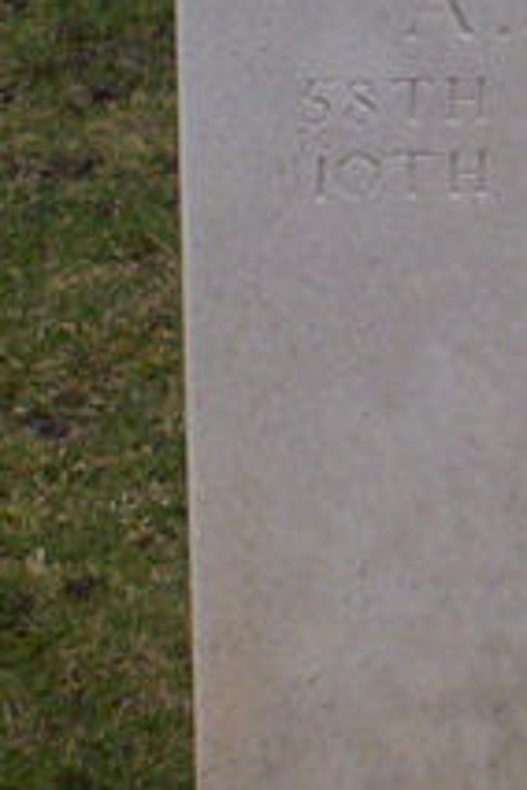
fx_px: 6916
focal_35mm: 315
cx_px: 579
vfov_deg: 6.5
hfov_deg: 4.4
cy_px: 250
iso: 100
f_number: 3.62
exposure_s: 1/326
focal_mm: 10.76
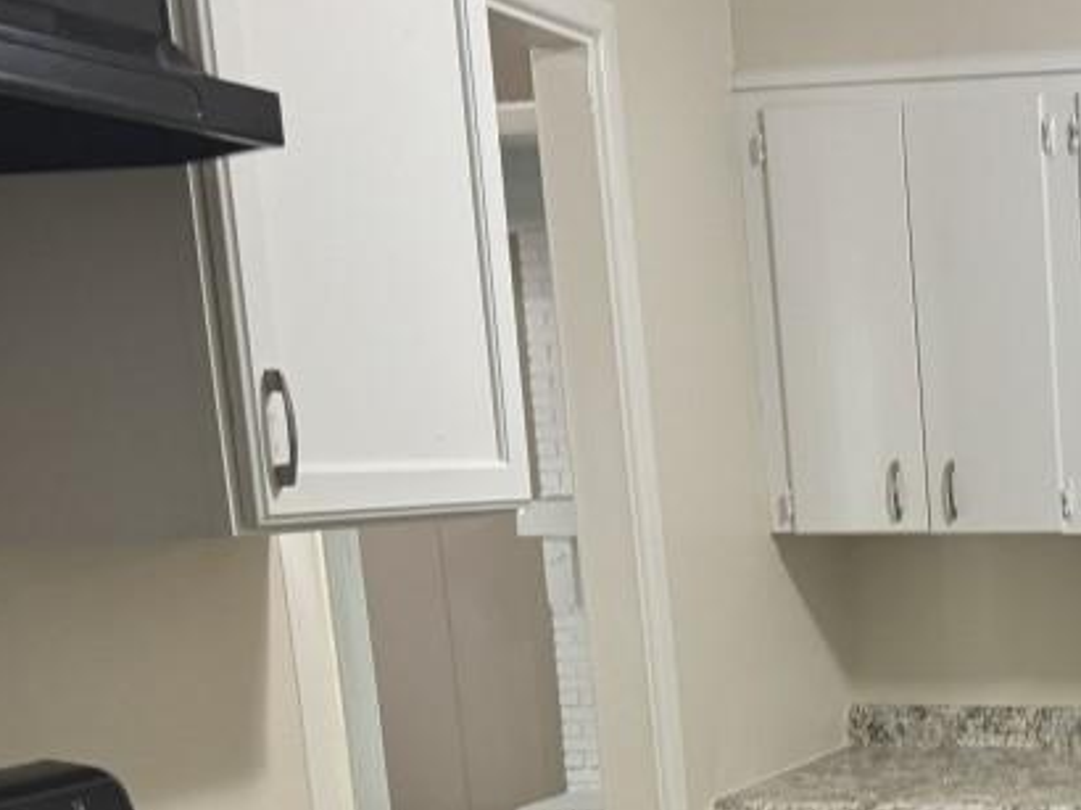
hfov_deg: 28.5
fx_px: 1873
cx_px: 1252
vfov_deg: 23.3
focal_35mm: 60
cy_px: 831
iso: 400
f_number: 1.78
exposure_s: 1/60
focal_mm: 6.76
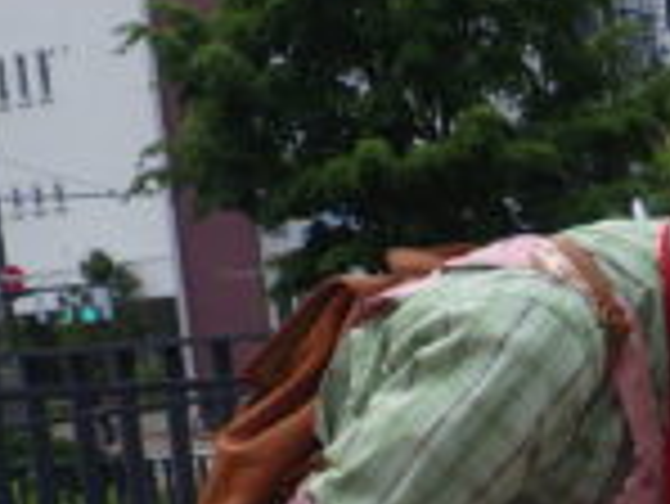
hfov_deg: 17.1
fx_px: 2073
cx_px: 902
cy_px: 826
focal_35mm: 107
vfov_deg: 12.9
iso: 125
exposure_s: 1/800
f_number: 4.2
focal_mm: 5
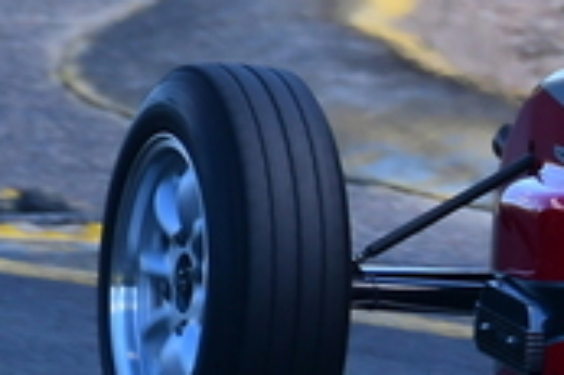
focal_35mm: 3471
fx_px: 54326
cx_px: 1014
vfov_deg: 0.4
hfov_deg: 0.6
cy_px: -38
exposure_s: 1/640
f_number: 7.1
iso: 500
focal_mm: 500
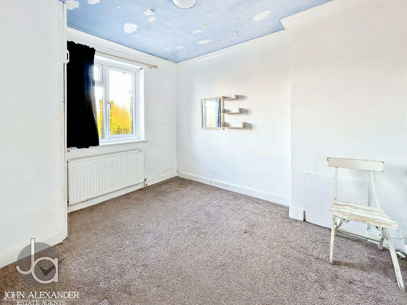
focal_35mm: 14
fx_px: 165
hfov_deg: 102.1
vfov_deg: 85.7
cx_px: 204
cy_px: 152
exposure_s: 1/100
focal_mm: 2.22
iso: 160
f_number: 2.2
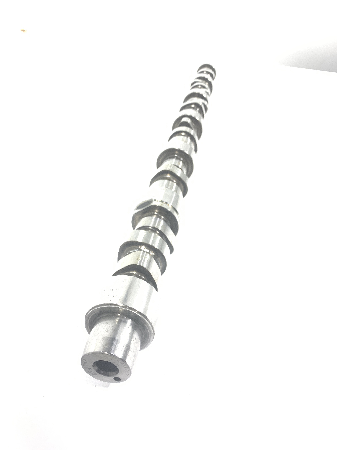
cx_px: 168
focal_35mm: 26
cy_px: 225
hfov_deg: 53.1
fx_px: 337
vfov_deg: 67.3
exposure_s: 1/120
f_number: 1.8
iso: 32
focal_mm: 4.25
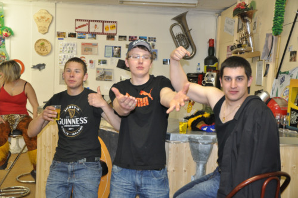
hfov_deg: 46.5
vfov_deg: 31.8
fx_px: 347
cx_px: 149
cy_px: 99
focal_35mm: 42
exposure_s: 1/30
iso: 800
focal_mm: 28
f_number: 4
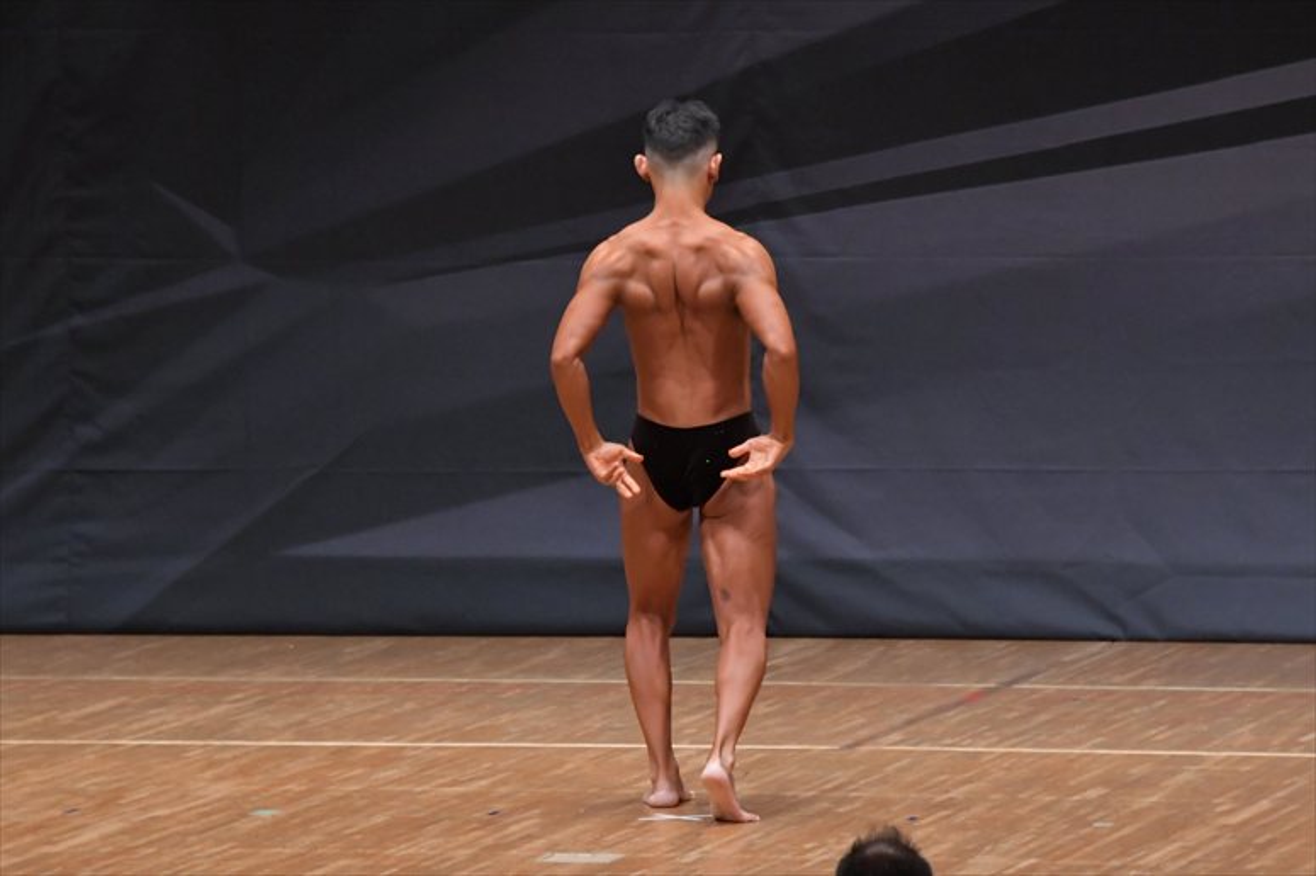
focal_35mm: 285
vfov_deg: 4.8
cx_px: 658
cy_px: 438
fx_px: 10413
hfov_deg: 7.2
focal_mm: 190
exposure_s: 1/400
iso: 6400
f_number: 5.6
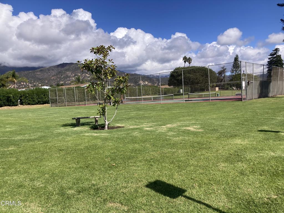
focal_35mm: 28
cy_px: 106
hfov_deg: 63.4
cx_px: 142
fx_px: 230
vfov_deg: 49.7
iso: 20
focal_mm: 3.99
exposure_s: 1/2667
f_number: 1.8
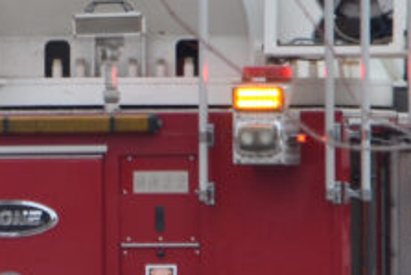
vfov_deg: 0.7
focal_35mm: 2067
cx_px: -496
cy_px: 187
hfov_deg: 1.0
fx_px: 23613
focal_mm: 300
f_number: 5.6
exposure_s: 1/320
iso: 400
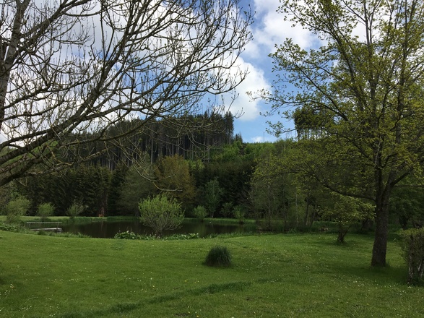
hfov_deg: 61.7
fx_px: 355
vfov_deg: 48.2
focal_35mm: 29
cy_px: 159
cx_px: 212
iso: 25
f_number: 2.2
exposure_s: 1/1672
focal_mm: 4.15
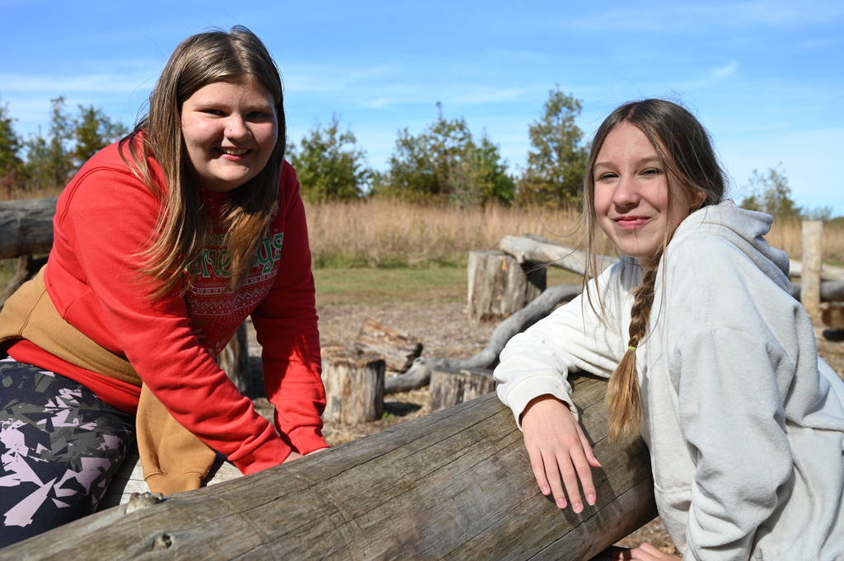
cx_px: 422
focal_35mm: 36
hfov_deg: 53.2
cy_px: 280
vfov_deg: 36.8
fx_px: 843
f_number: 6.3
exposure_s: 1/320
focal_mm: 36
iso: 100
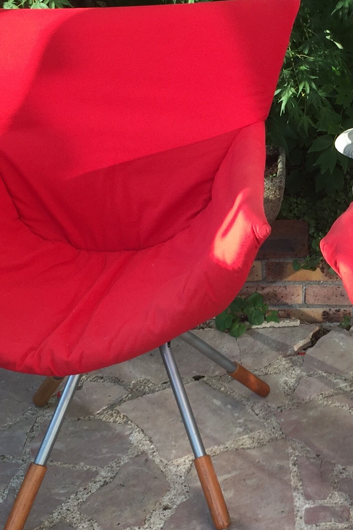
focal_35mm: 66
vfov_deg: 30.5
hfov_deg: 20.1
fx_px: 971
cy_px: 267
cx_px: 338
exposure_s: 1/187
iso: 32
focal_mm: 4.15
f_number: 2.2
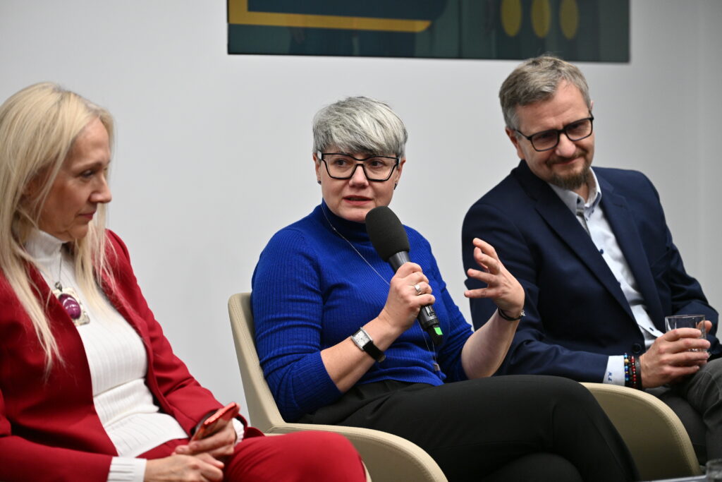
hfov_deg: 17.1
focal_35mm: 120
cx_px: 361
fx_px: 2407
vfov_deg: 11.4
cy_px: 241
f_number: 4
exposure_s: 1/200
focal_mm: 120
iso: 640
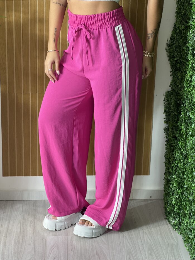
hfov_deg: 19.1
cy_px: 130
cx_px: 98
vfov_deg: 25.3
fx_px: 578
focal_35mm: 77
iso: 100
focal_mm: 9
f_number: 2.8
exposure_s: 1/40
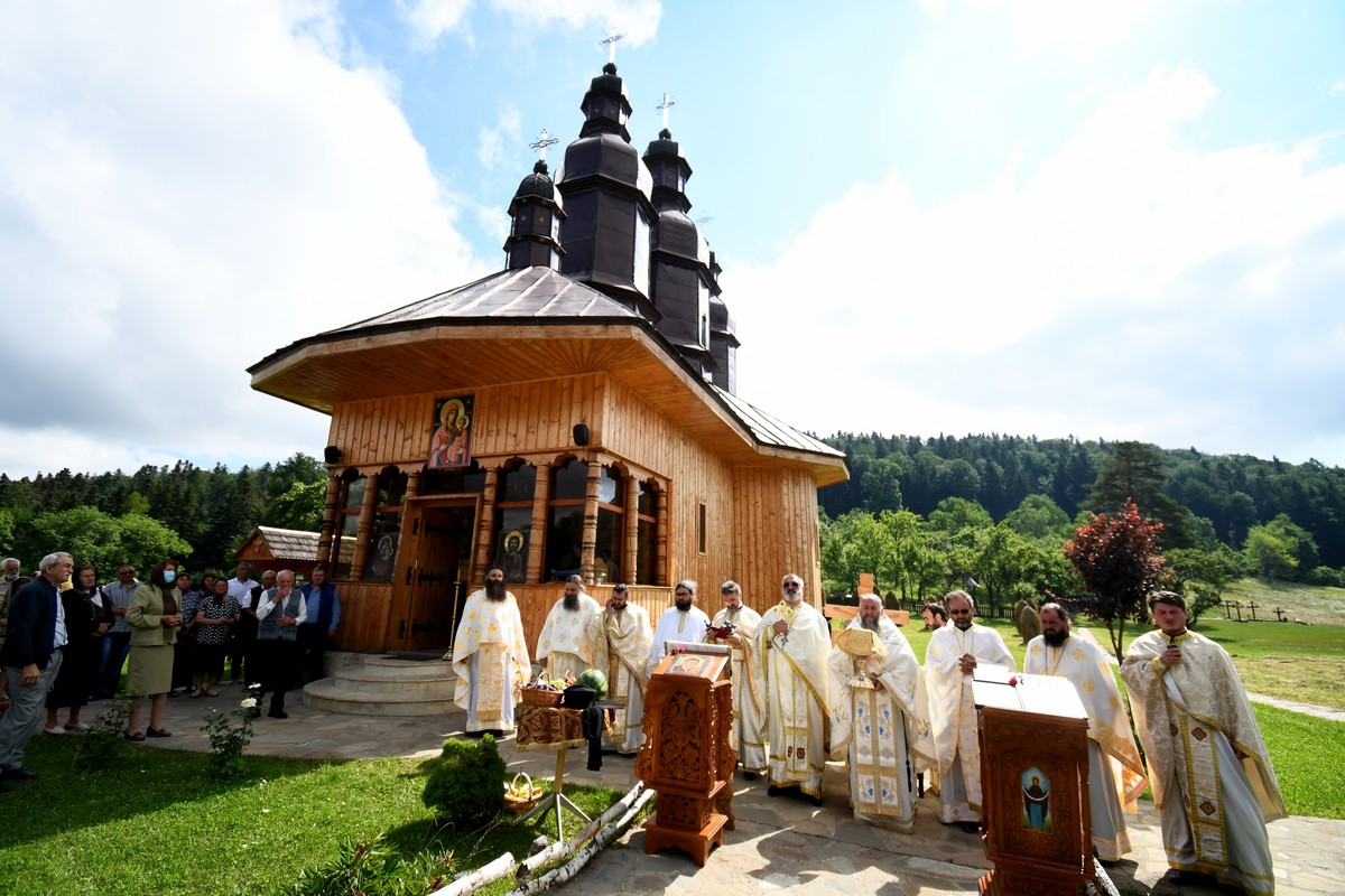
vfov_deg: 77.3
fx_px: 560
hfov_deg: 100.4
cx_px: 672
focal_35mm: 15
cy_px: 448
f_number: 4.5
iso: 500
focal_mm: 10
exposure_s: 1/2000
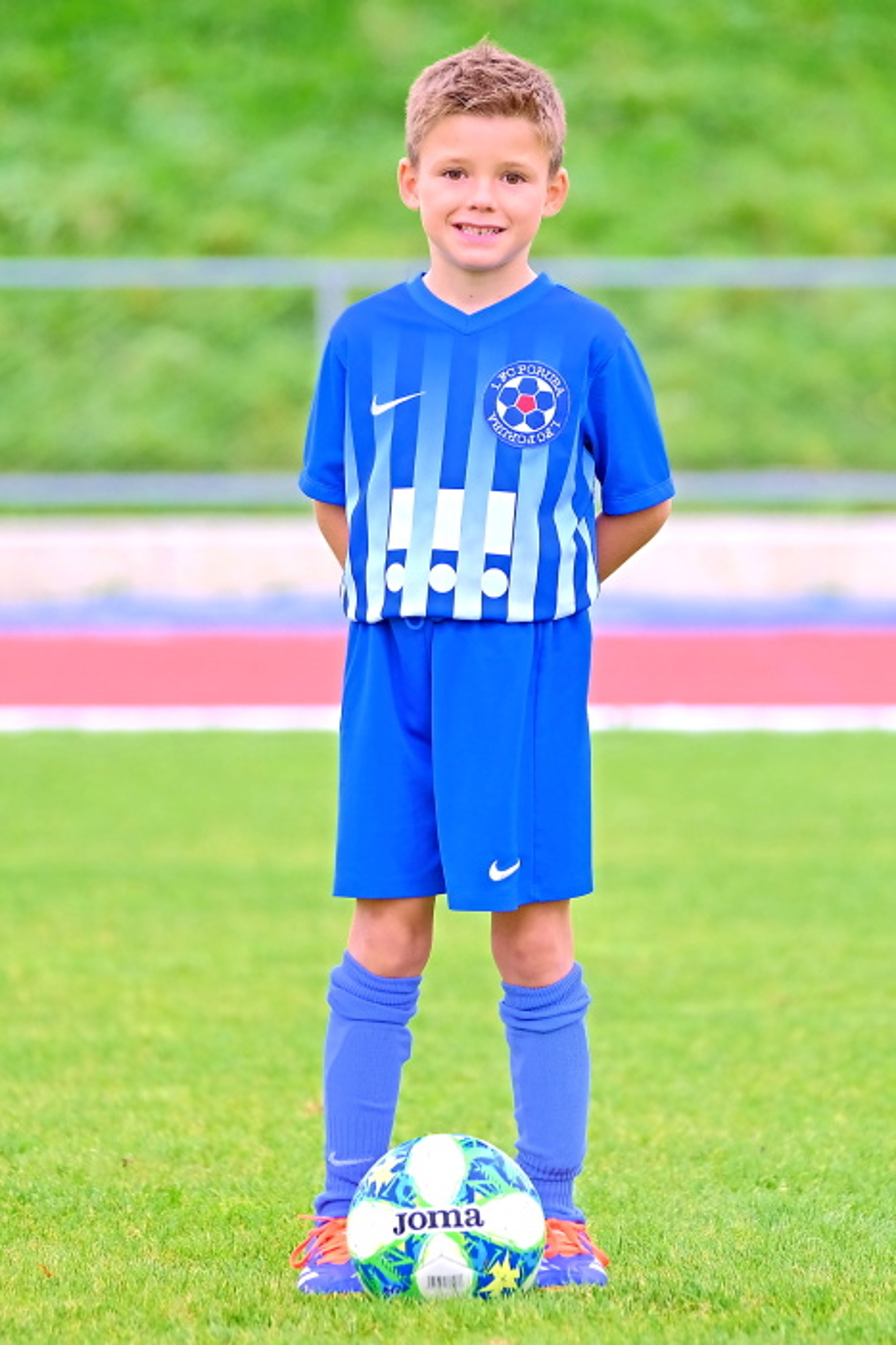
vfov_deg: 9.8
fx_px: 7843
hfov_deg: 6.5
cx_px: 448
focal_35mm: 210
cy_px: 672
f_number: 2.8
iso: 800
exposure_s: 1/250
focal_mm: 140
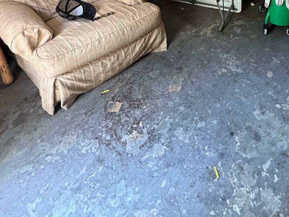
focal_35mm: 28
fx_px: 234
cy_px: -2
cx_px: 217
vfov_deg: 42.7
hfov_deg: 60.0
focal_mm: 1.57
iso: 640
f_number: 1.8
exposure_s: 1/60
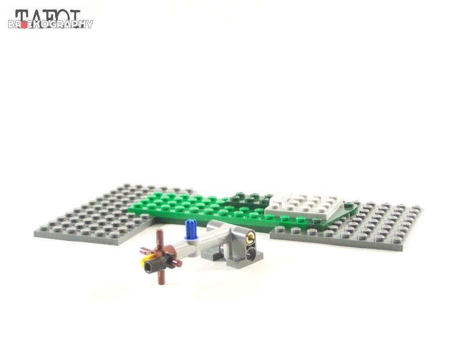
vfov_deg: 21.9
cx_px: 234
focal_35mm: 67
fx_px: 908
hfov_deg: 29.0
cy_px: 176
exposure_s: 1/60
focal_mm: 11.1
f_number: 3.2
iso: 400
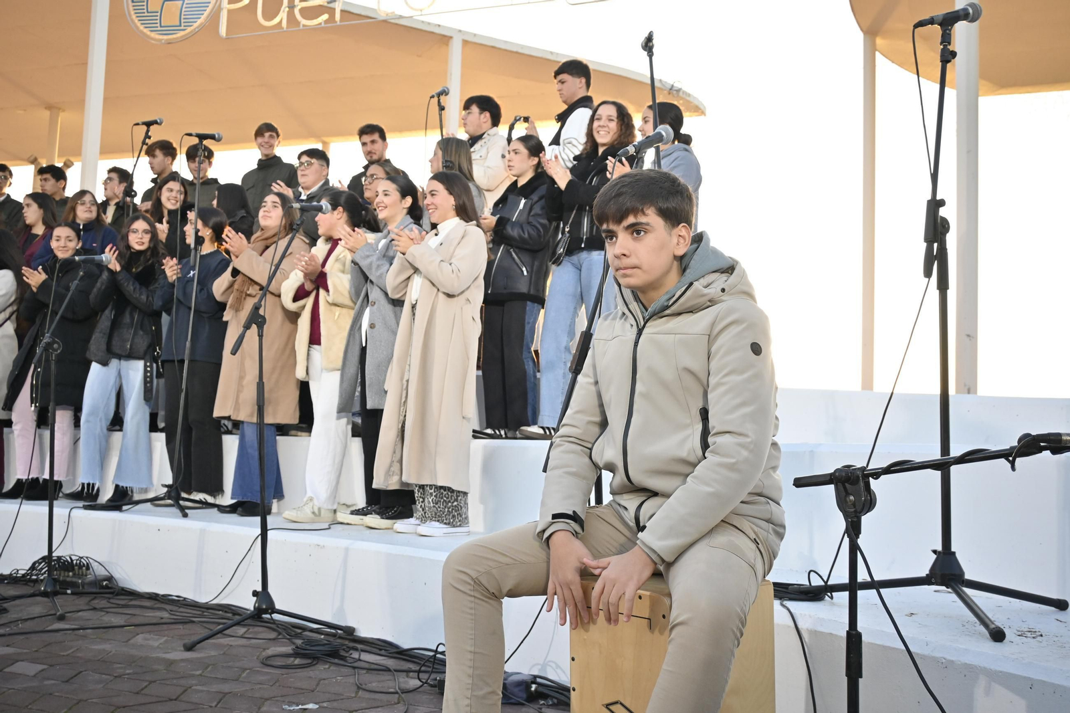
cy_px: 356
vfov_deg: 36.9
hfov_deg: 53.1
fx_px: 1070
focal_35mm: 36
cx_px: 535
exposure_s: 1/320
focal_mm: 24
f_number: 4.5
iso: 800
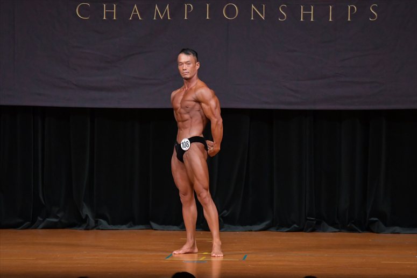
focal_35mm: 255
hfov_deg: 8.1
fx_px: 2952
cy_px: 139
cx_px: 208
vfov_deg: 5.4
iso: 4000
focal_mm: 170
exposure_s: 1/400
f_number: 5.6
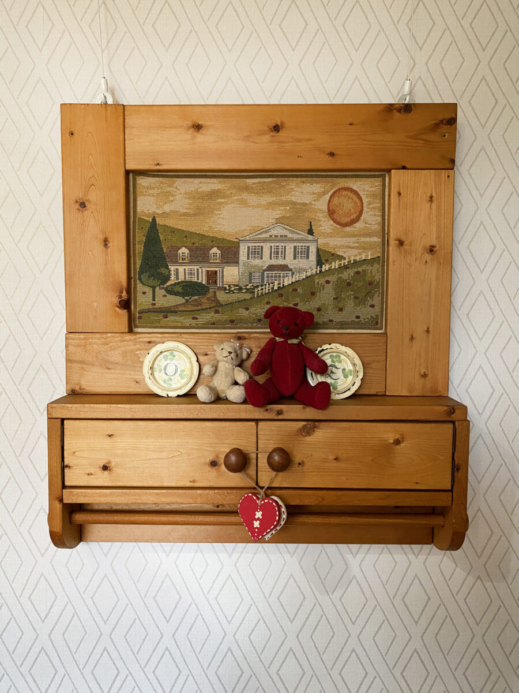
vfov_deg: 67.3
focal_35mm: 26
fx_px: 520
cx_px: 260
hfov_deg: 53.1
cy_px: 346
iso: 320
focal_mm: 4.25
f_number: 1.8
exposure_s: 1/50
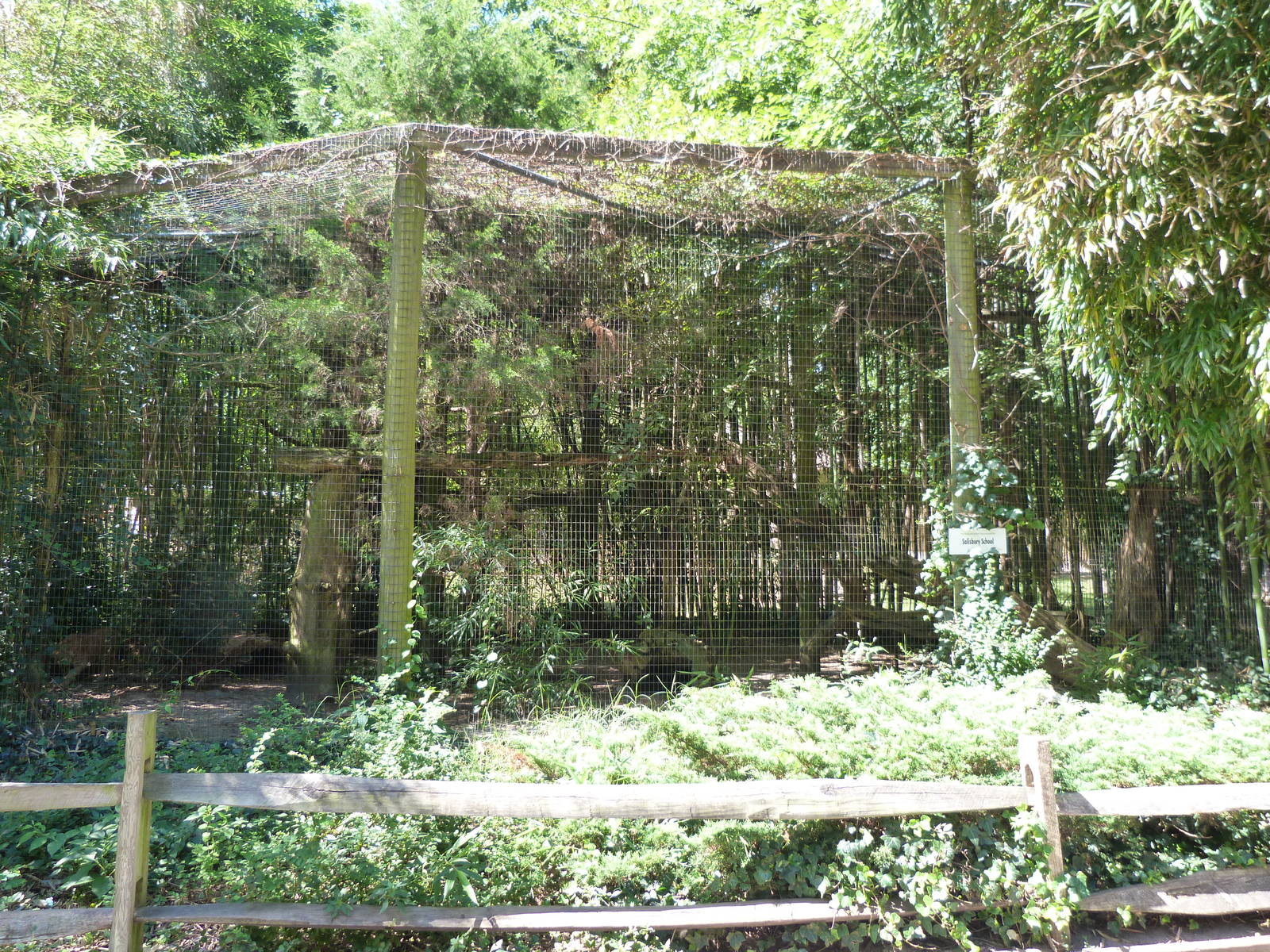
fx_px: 917
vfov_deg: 54.9
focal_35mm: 25
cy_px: 476
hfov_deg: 69.4
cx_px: 635
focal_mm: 4.5
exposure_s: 1/80
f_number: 2.8
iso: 125
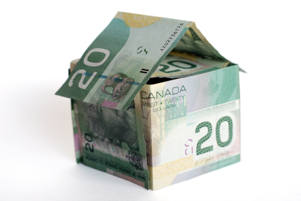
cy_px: 100
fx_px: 627
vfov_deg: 18.2
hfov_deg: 27.0
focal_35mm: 75
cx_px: 150
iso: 125
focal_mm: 50
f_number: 5
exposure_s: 1/60
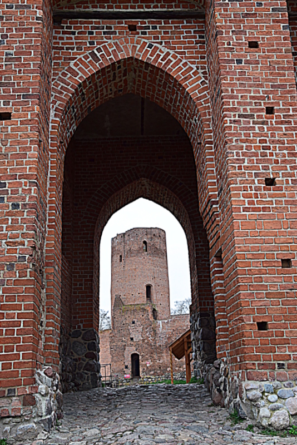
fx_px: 482
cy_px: 222
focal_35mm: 39
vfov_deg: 49.5
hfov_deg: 34.2
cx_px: 148
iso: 400
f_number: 8
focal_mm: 26
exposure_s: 1/80
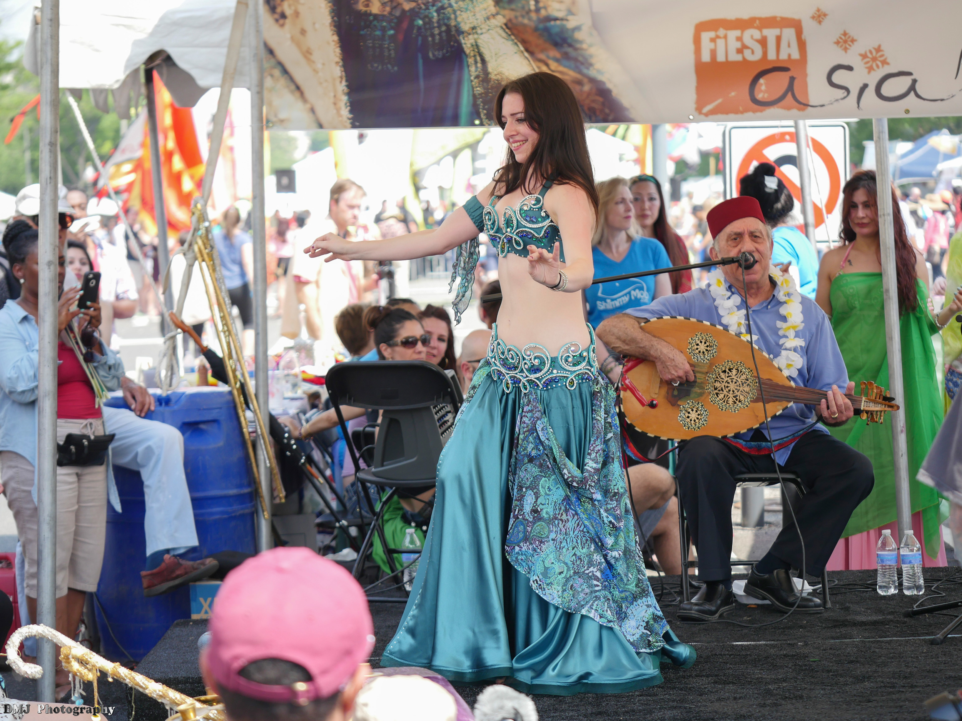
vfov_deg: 13.2
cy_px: 360
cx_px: 481
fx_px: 3113
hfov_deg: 17.6
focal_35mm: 112
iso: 200
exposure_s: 1/500
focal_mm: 56
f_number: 2.8
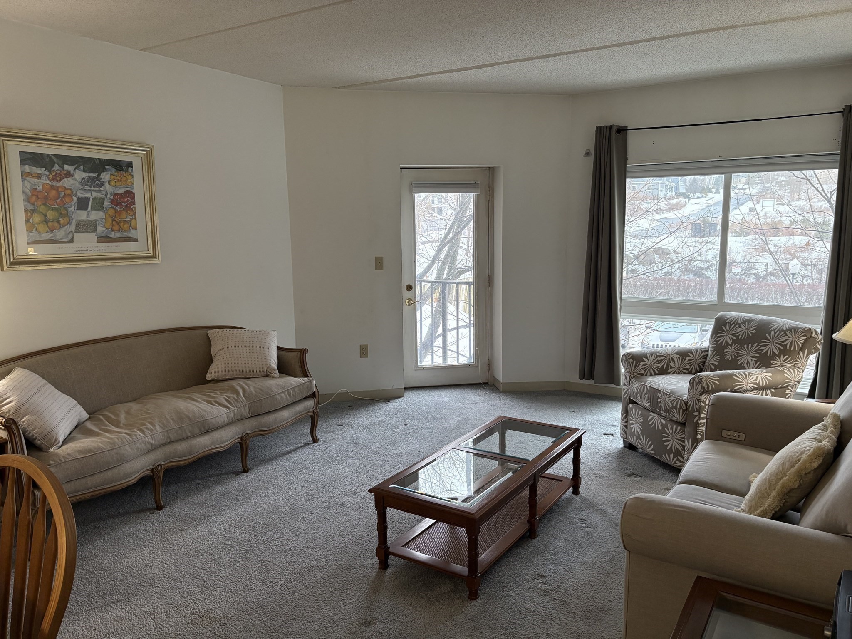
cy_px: 320
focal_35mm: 26
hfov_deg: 67.3
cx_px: 426
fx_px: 640
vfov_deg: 53.1
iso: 200
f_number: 1.6
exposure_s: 1/120
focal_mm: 5.96
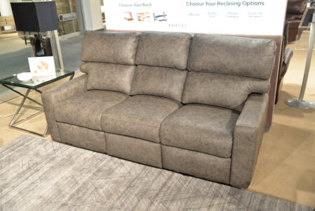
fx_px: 280
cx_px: 158
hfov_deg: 58.7
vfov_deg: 41.2
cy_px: 106
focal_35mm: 32
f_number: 5
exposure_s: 1/100
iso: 3200
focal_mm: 32
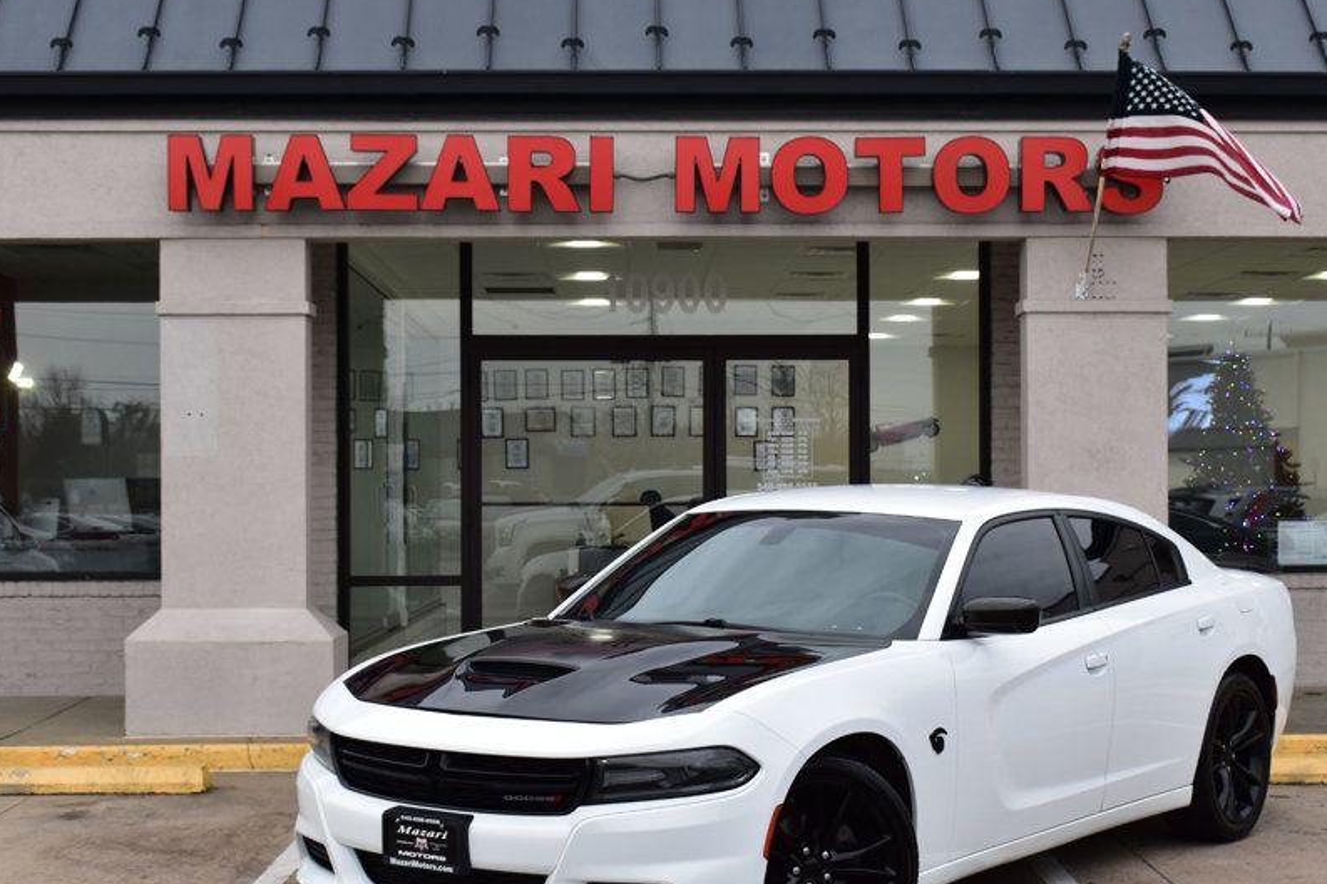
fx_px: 2284
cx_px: 716
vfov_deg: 21.9
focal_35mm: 62
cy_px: 522
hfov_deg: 32.4
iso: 400
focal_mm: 32
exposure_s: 1/80
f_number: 8
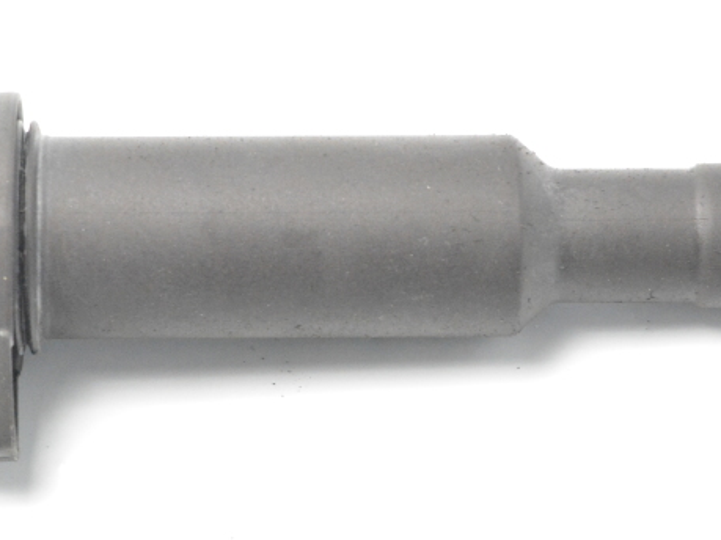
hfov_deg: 11.2
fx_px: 3687
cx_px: 322
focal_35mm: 177
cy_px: 212
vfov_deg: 8.4
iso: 6400
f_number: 8
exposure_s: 1/250
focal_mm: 55
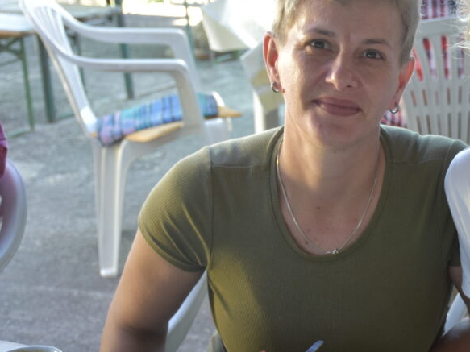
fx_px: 1439
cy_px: 168
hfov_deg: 18.1
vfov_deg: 14.0
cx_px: 477
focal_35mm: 106
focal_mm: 34
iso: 400
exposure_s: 1/80
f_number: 5
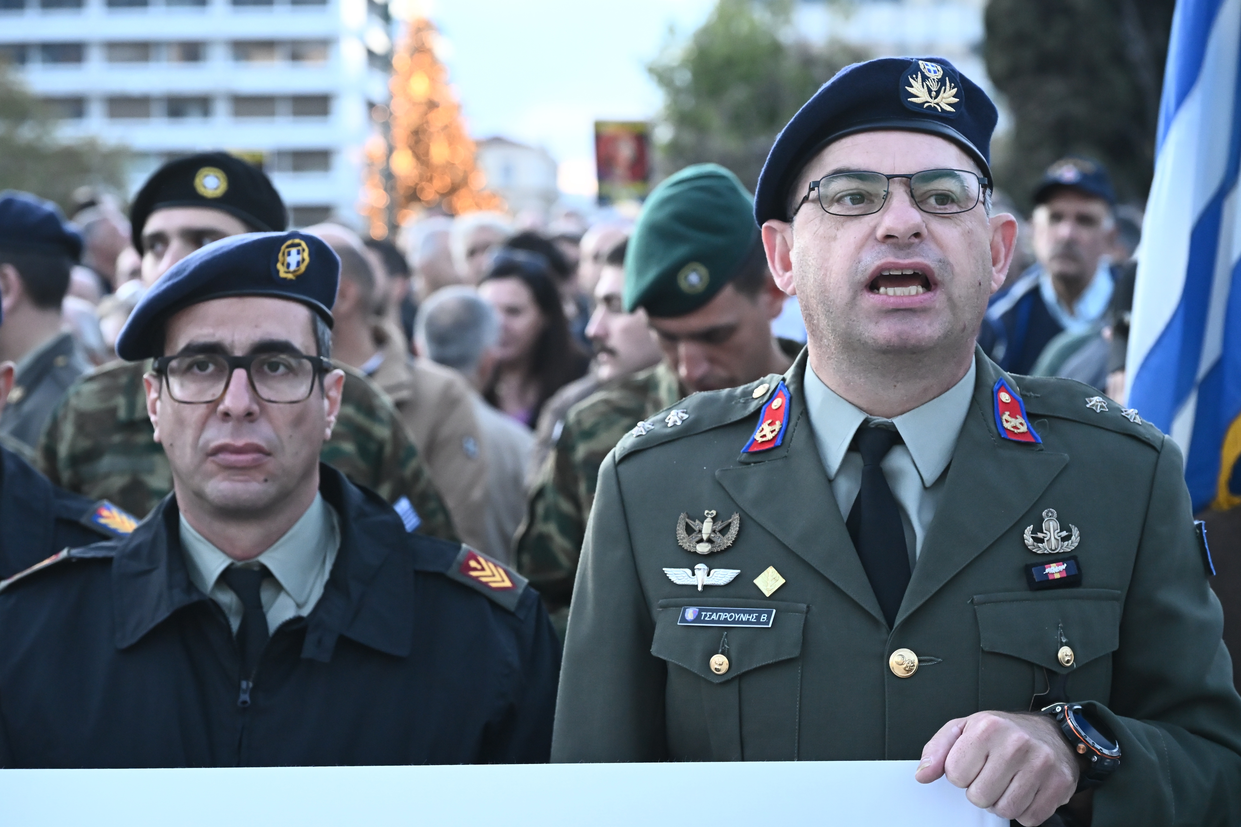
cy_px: 414
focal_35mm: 92
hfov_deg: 22.1
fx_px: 3171
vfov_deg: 14.9
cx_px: 620
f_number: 6.3
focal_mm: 92
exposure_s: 1/250
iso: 5600
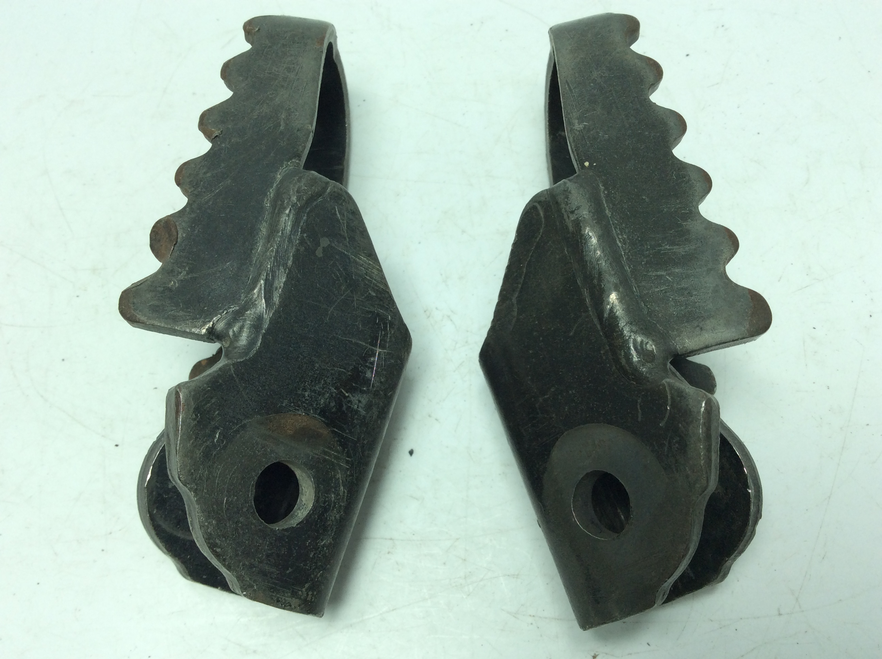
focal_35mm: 32
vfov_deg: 44.1
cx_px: 441
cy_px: 330
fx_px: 814
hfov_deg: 56.9
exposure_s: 1/329
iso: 32
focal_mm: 3.3
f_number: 2.4
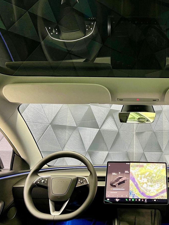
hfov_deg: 39.0
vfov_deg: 52.6
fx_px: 228
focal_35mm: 35
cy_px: 112
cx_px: 137
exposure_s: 1/30
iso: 800
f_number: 1.5
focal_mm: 5.7
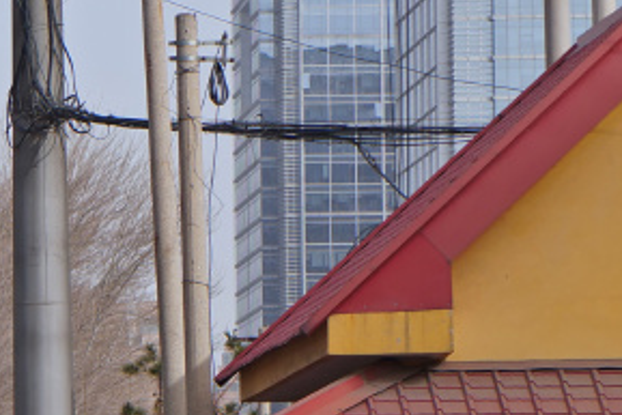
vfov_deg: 4.0
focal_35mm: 342
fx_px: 5913
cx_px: -84
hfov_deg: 6.0
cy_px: 405
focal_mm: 55
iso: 100
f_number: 5.6
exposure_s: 1/500
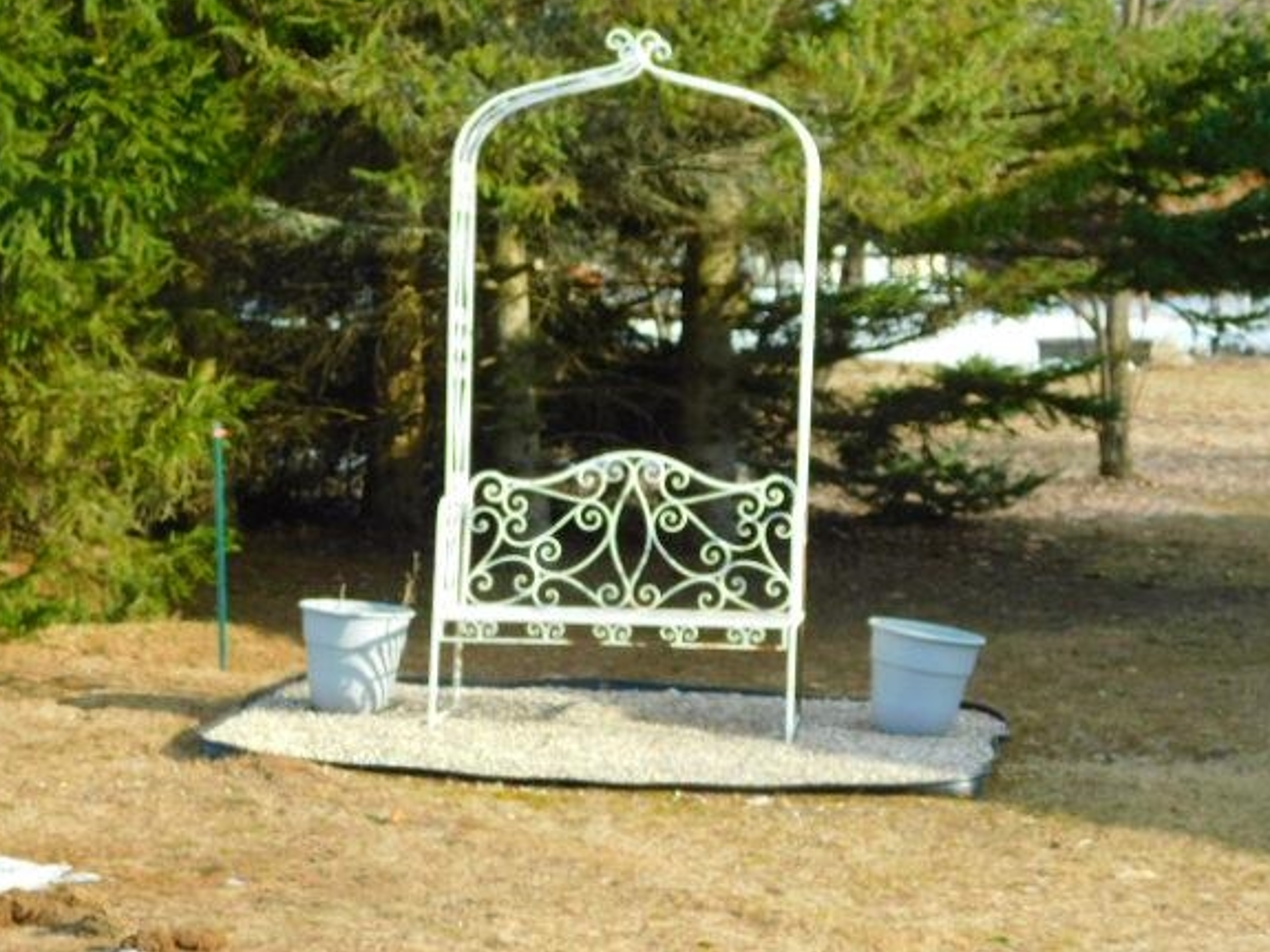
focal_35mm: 89
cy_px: 424
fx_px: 3265
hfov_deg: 22.0
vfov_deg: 16.6
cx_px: 674
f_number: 4.4
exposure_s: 1/250
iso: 125
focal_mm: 14.2
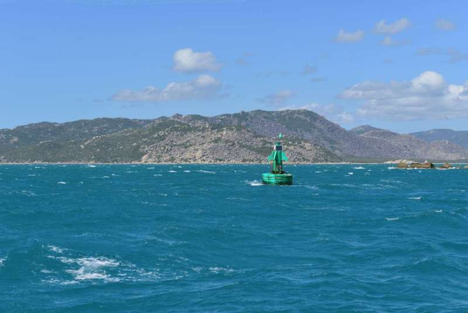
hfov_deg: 28.8
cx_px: 234
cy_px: 156
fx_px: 910
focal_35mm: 70
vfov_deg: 19.5
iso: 250
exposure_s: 1/500
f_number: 11
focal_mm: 70
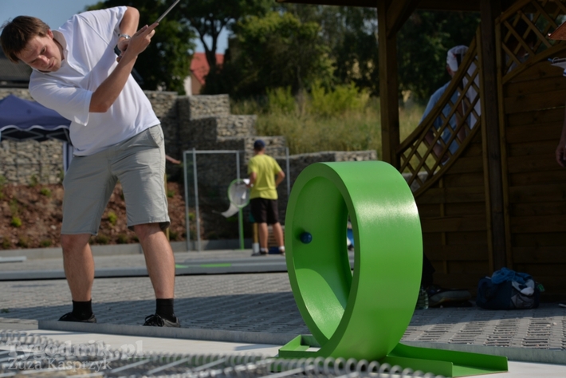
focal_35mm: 105
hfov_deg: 19.4
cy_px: 189
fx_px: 1651
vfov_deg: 13.1
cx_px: 283
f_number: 10
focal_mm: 105
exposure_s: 1/640
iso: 100
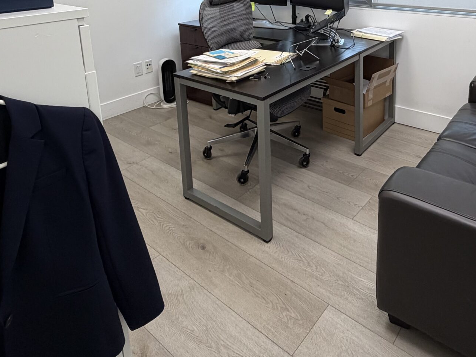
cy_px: 30
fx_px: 385
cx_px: 308
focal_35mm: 28
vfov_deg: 44.8
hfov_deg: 62.2
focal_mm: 2.22
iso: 160
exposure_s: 1/120
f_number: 2.2
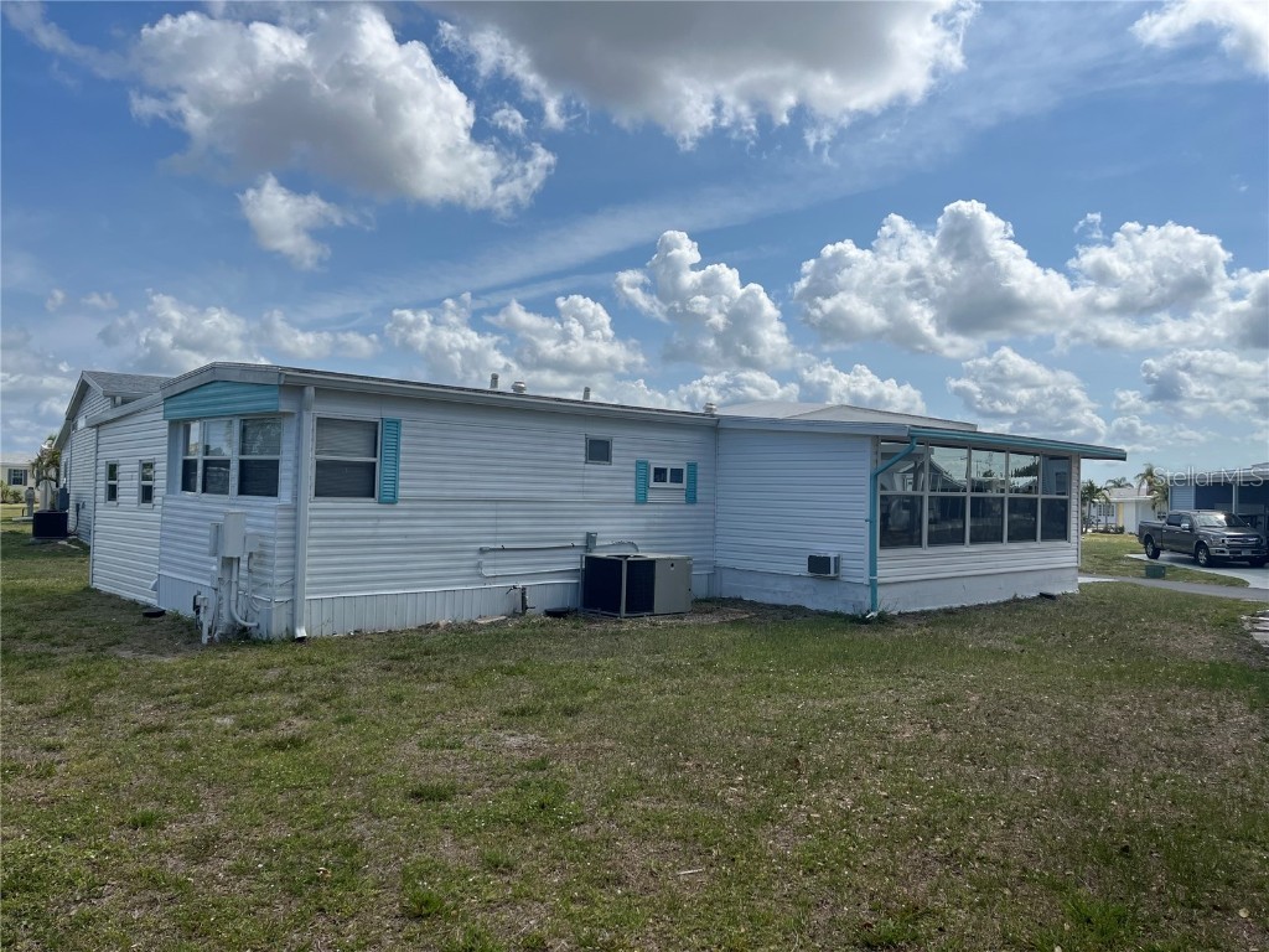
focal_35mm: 26
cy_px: 476
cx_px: 634
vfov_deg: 53.1
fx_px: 953
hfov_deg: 67.3
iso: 50
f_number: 1.6
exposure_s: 1/6173
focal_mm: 5.1
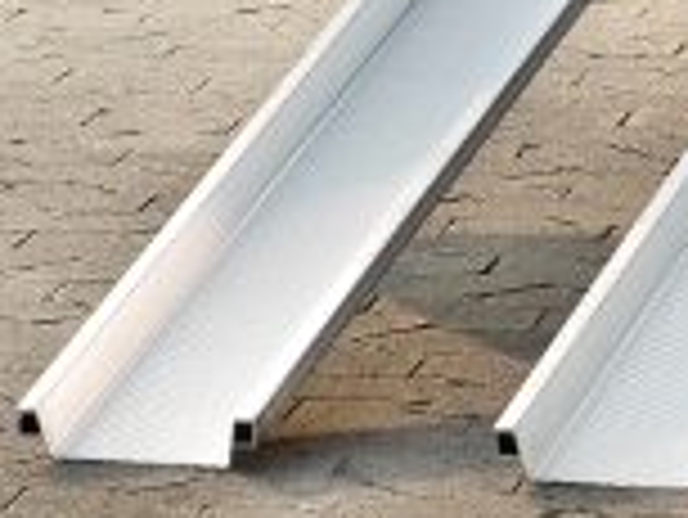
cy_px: -302
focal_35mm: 423
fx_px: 8414
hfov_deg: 4.7
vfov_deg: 3.5
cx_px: 823
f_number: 8
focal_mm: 70
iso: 100
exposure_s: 1/100
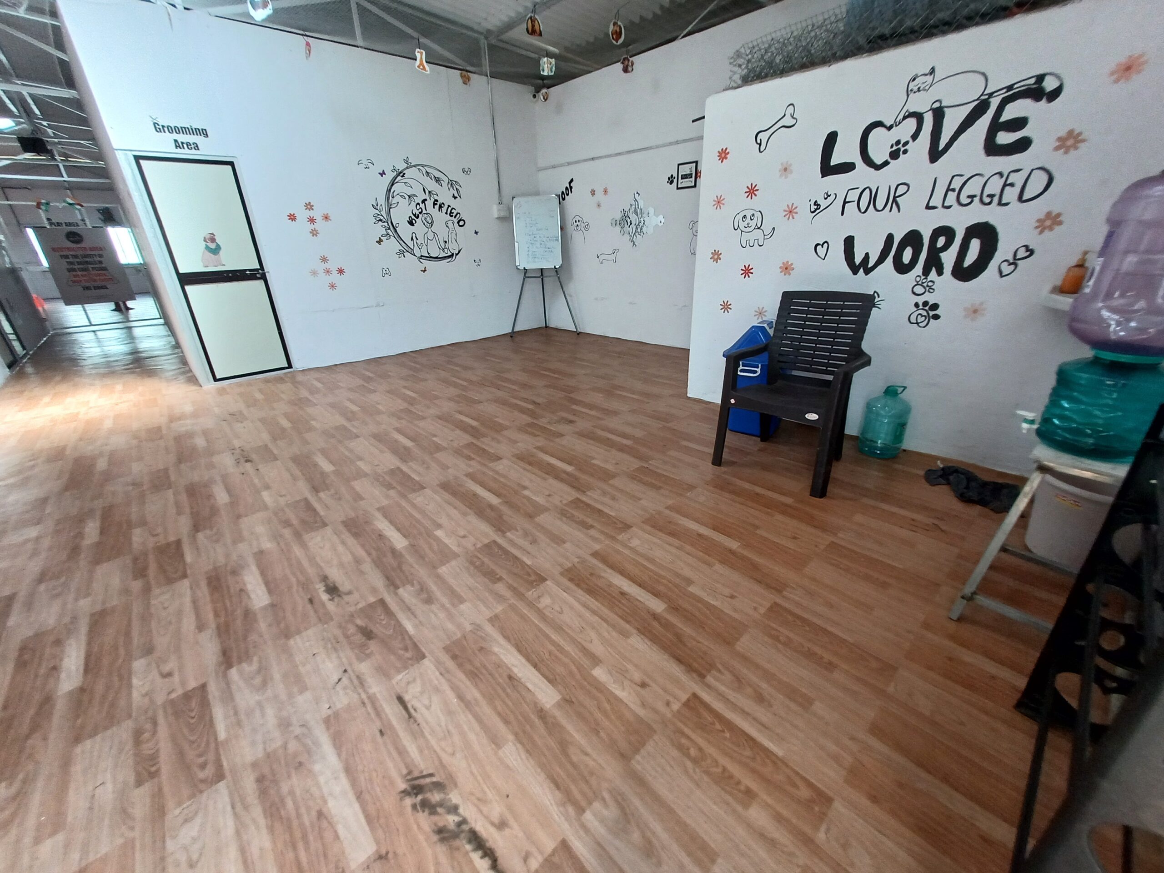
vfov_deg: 89.9
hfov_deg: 106.2
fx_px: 437
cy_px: 436
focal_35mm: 13
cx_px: 582
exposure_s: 1/50
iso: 80
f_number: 2.2
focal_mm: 1.42
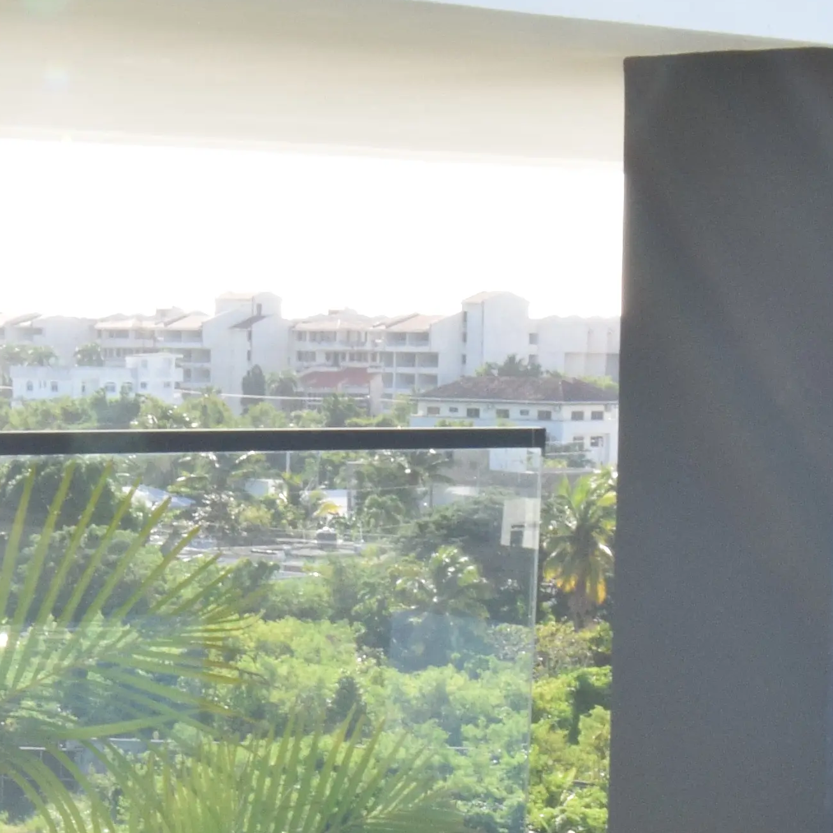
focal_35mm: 117
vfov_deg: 14.7
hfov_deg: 14.8
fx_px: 3185
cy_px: 767
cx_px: 170
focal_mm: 20
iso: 800
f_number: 20
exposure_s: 1/125
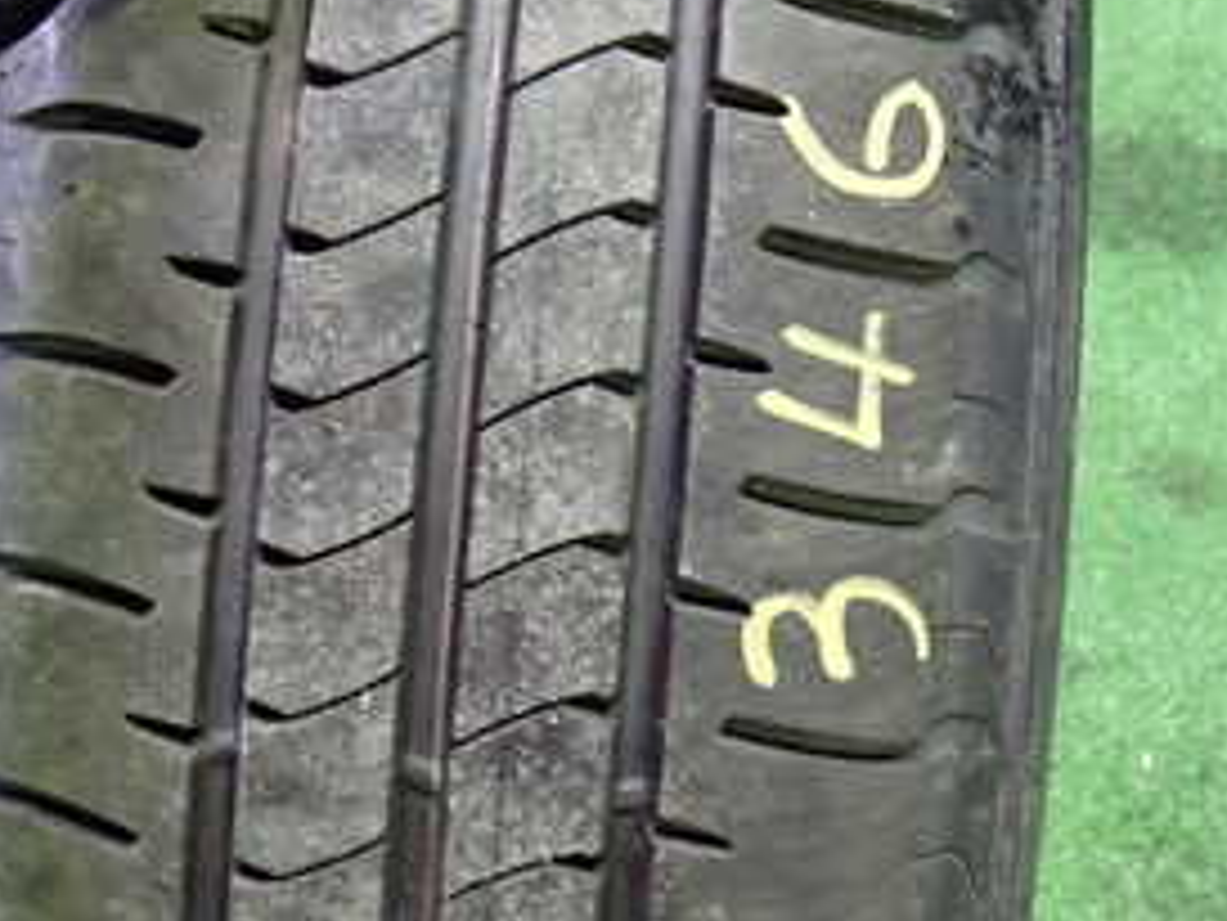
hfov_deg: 28.5
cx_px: 180
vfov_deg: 21.7
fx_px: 2340
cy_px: 76
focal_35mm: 66
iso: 800
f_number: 2.3
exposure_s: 1/20
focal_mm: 5.4
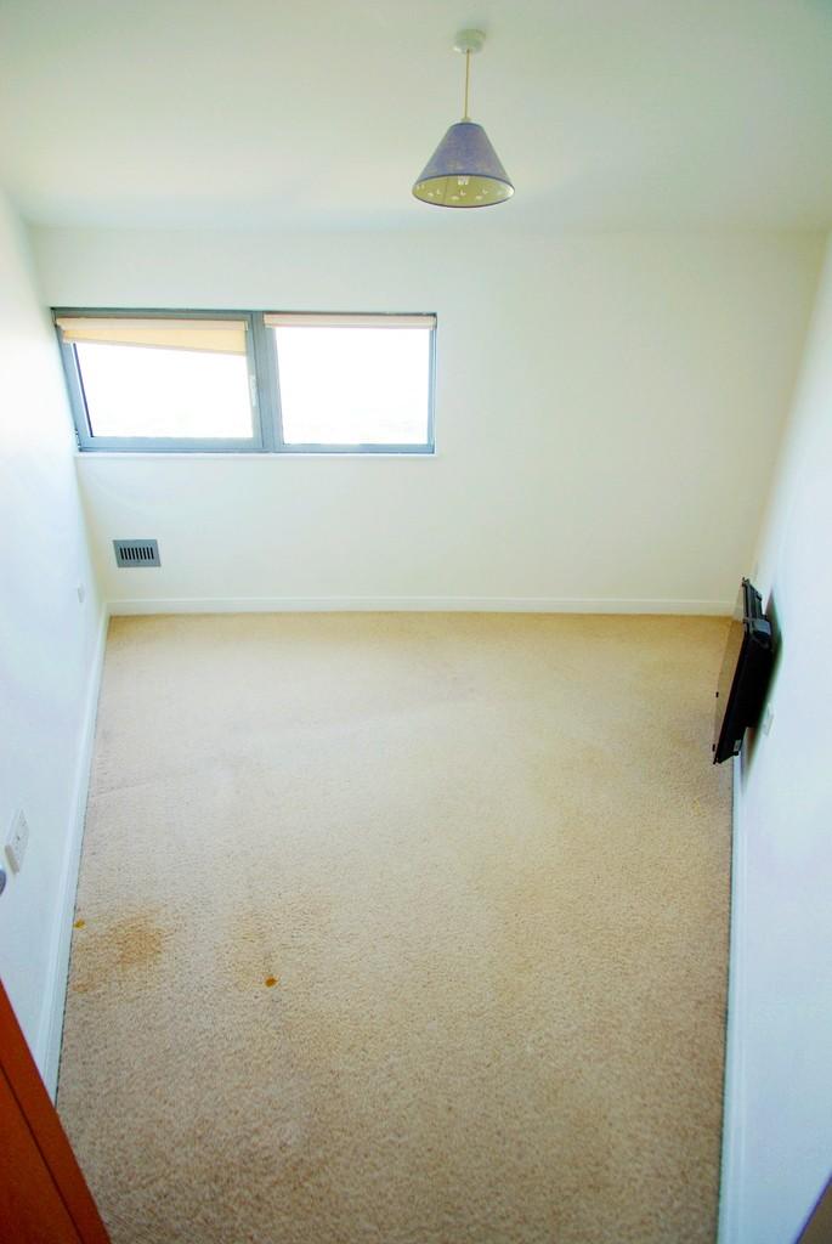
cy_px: 622
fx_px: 519
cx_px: 416
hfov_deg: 77.5
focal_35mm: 15
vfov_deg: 100.3
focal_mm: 10
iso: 100
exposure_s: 1/40
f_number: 4.5
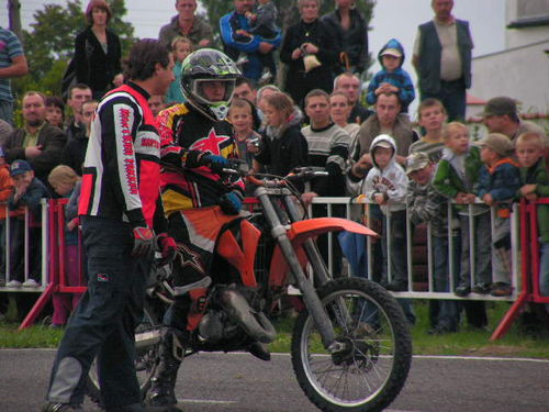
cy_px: 206
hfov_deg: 6.8
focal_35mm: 290
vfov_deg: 5.1
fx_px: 4599
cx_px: 274
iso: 200
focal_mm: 48
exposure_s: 1/320
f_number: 3.2
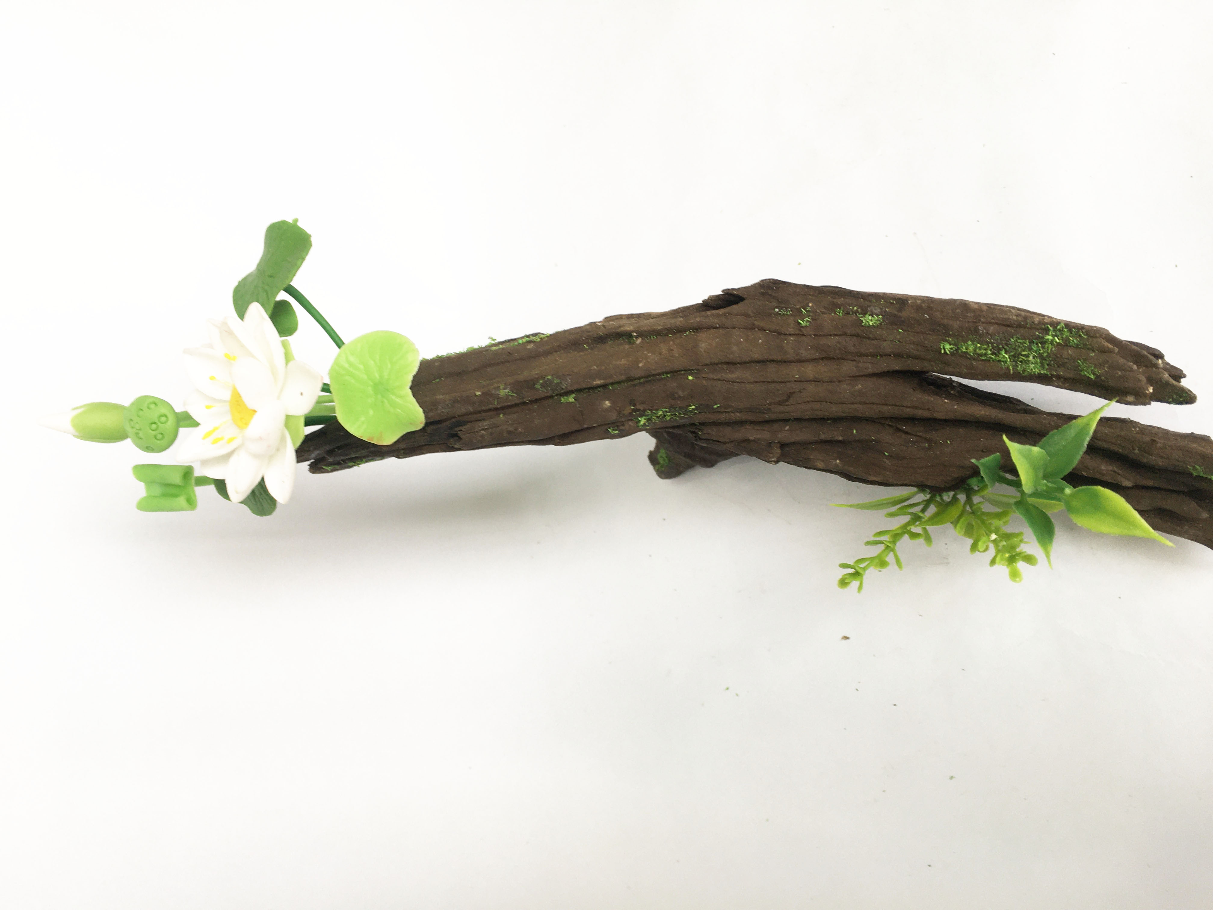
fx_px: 1016
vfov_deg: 48.2
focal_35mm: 29
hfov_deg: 61.7
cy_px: 455
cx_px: 606
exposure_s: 1/50
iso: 25
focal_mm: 4.15
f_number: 2.2
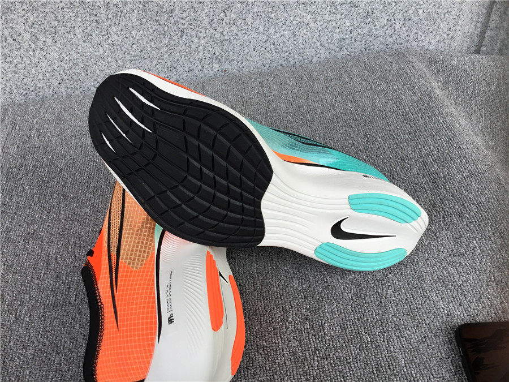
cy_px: 191
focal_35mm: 31
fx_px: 456
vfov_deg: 45.4
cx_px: 254
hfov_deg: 58.4
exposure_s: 1/317
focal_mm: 3.3
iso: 25
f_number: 2.4
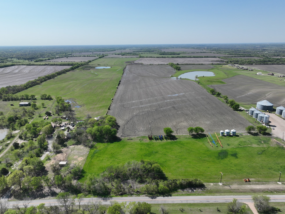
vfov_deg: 54.9
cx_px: 144
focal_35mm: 25
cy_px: 108
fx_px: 206
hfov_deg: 69.4
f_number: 2.8
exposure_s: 1/2500
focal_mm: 12.29
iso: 150
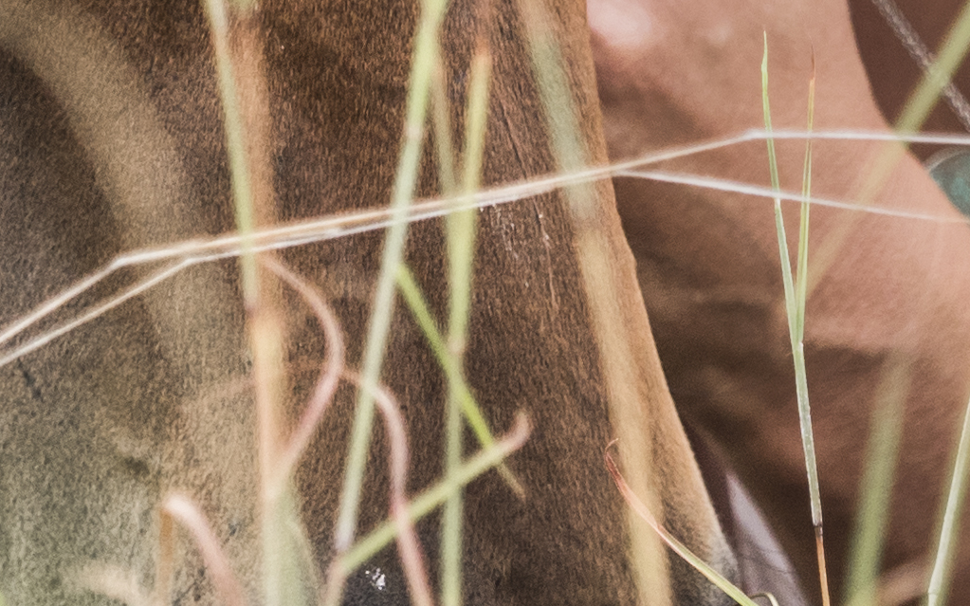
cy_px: -704
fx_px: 42607
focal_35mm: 1612
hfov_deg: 1.3
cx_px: 749
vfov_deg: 0.8
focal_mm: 150
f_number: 3.2
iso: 200
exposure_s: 1/320
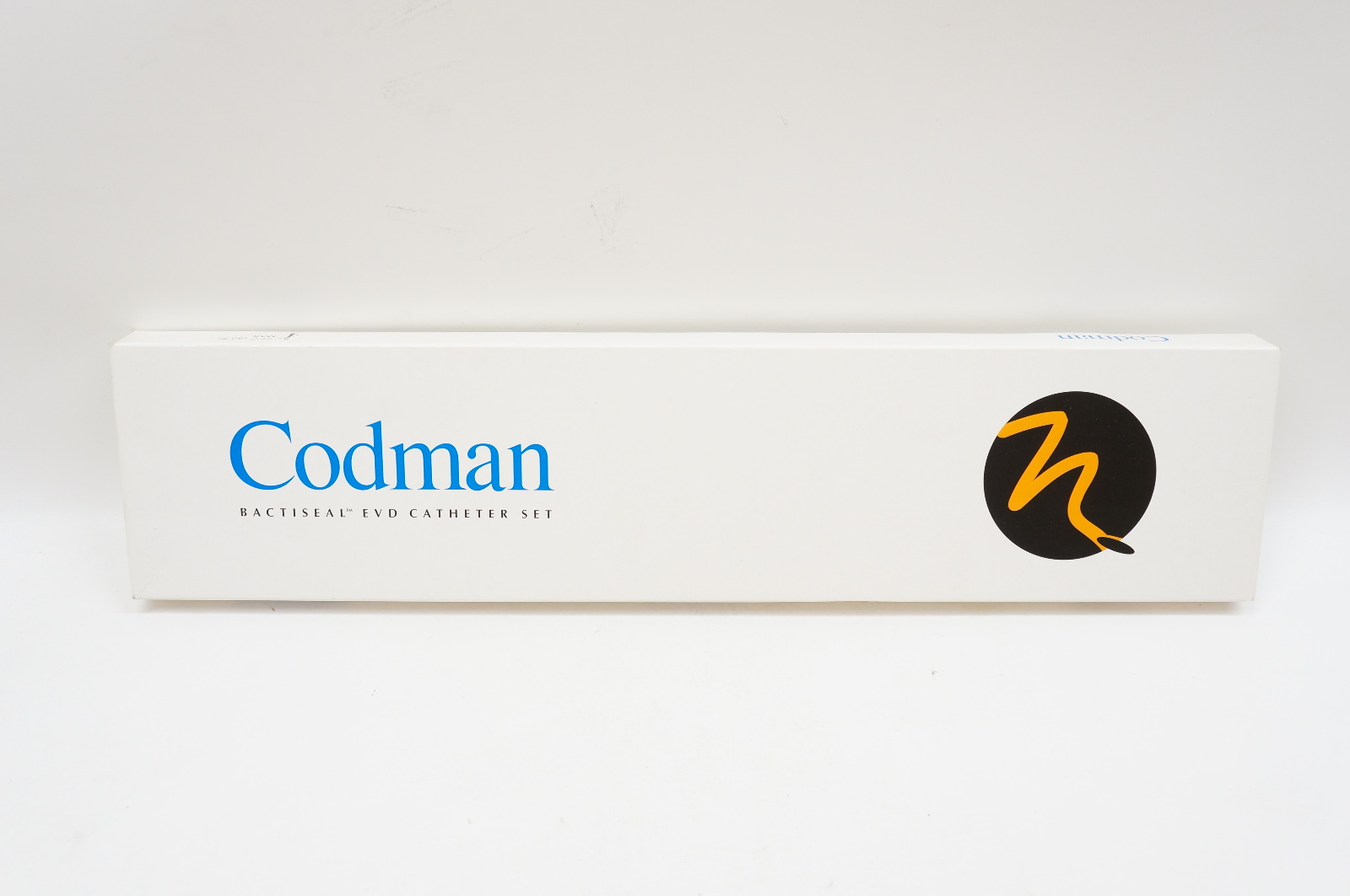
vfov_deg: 38.3
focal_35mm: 34
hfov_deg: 55.2
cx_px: 675
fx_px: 1292
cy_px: 448
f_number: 7.1
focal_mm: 23
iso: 400
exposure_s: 1/40
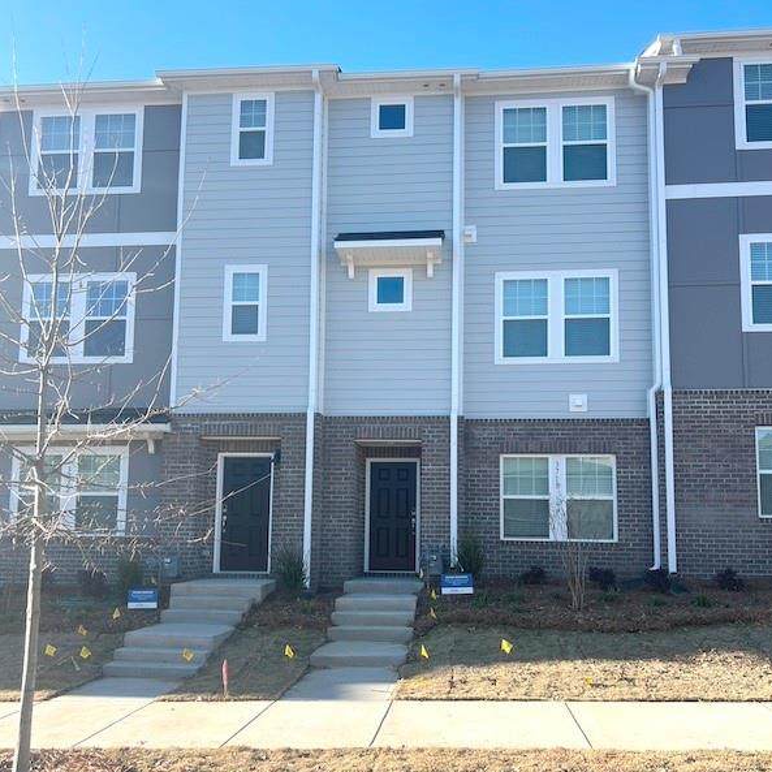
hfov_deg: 52.5
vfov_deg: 52.3
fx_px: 782
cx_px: 389
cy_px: 448
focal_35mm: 31
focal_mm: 5.7
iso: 50
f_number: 1.5
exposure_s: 1/1377
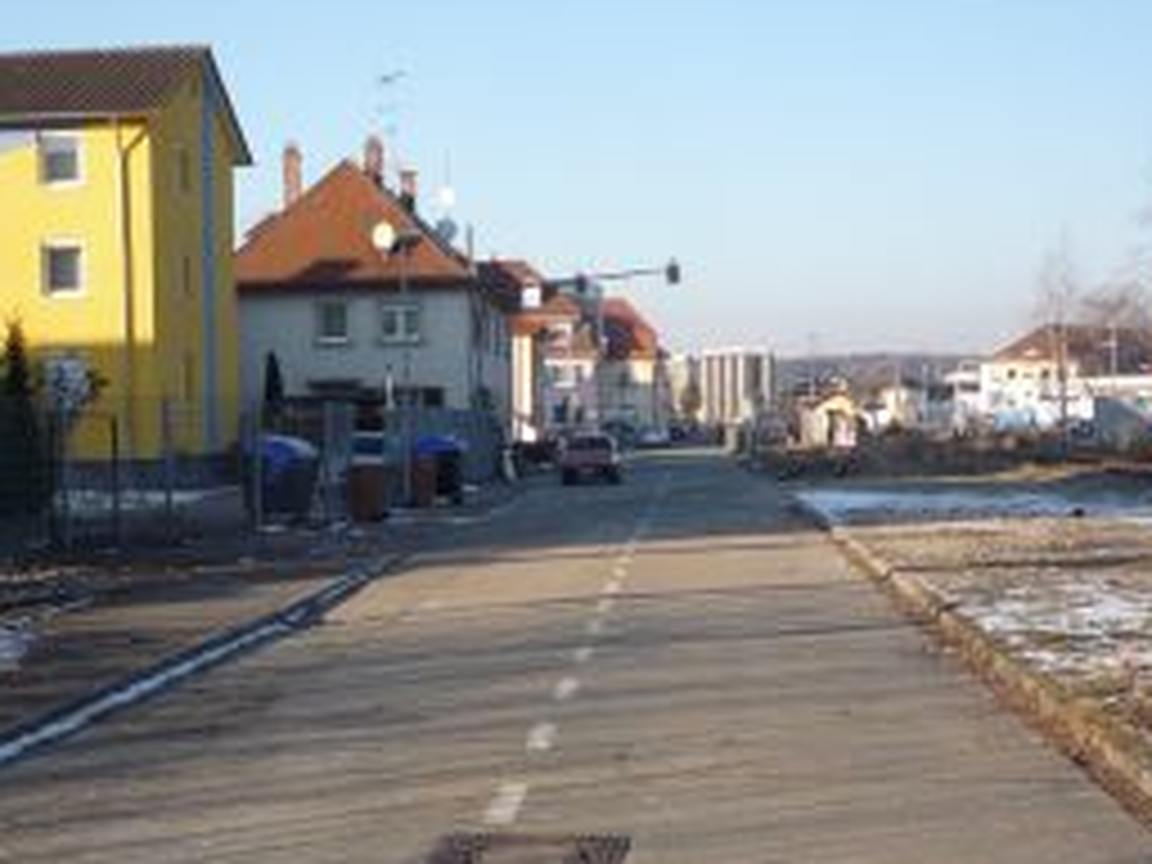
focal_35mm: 60
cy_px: 562
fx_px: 1997
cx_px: 490
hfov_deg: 32.1
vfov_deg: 24.3
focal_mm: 5.2
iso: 100
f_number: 4
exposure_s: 1/320
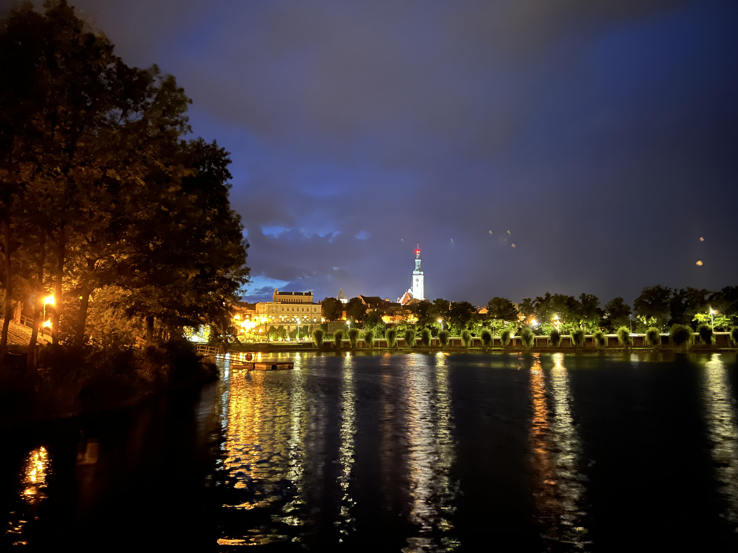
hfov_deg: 65.3
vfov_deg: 51.4
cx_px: 377
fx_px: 576
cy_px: 278
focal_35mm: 27
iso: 2000
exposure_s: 1/2
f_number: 1.5
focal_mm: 5.7
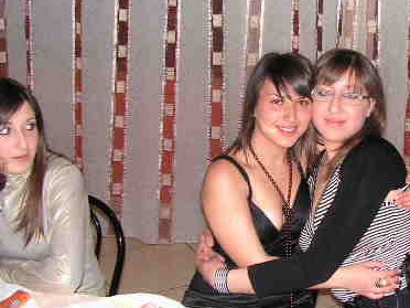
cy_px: 120
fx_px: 734
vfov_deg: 23.6
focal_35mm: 62
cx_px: 335
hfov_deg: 30.4
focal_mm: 6
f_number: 3.2
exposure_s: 1/40
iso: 200
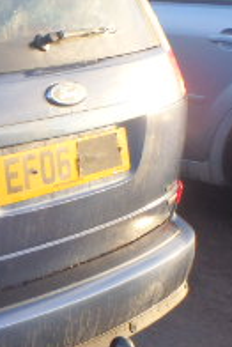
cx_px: -237
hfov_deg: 12.6
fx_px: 917
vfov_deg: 21.4
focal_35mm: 95
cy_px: 124
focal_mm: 5
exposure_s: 1/125
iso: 125
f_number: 3.9
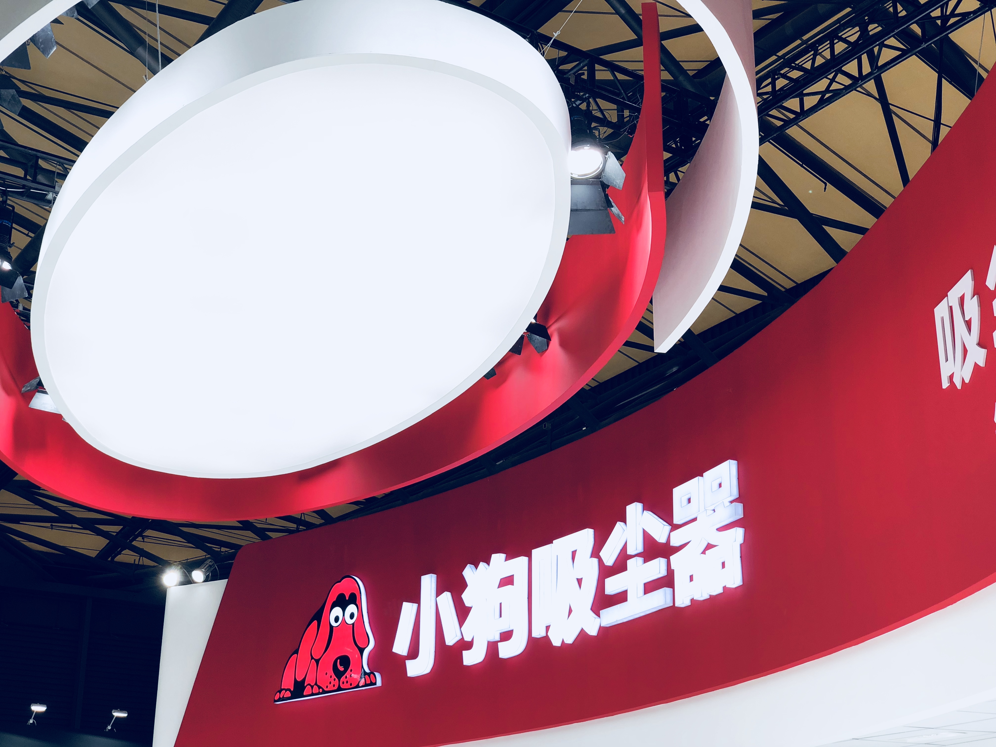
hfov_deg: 36.8
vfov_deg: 28.0
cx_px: 498
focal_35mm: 52
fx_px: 1496
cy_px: 374
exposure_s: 1/50
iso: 16
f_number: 2.4
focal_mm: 6
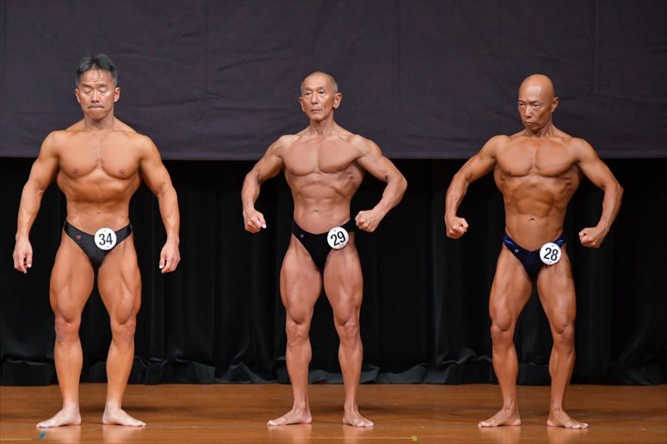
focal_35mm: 285
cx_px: 334
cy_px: 222
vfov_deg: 4.8
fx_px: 5278
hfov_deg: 7.2
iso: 5000
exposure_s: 1/400
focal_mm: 190
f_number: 5.6
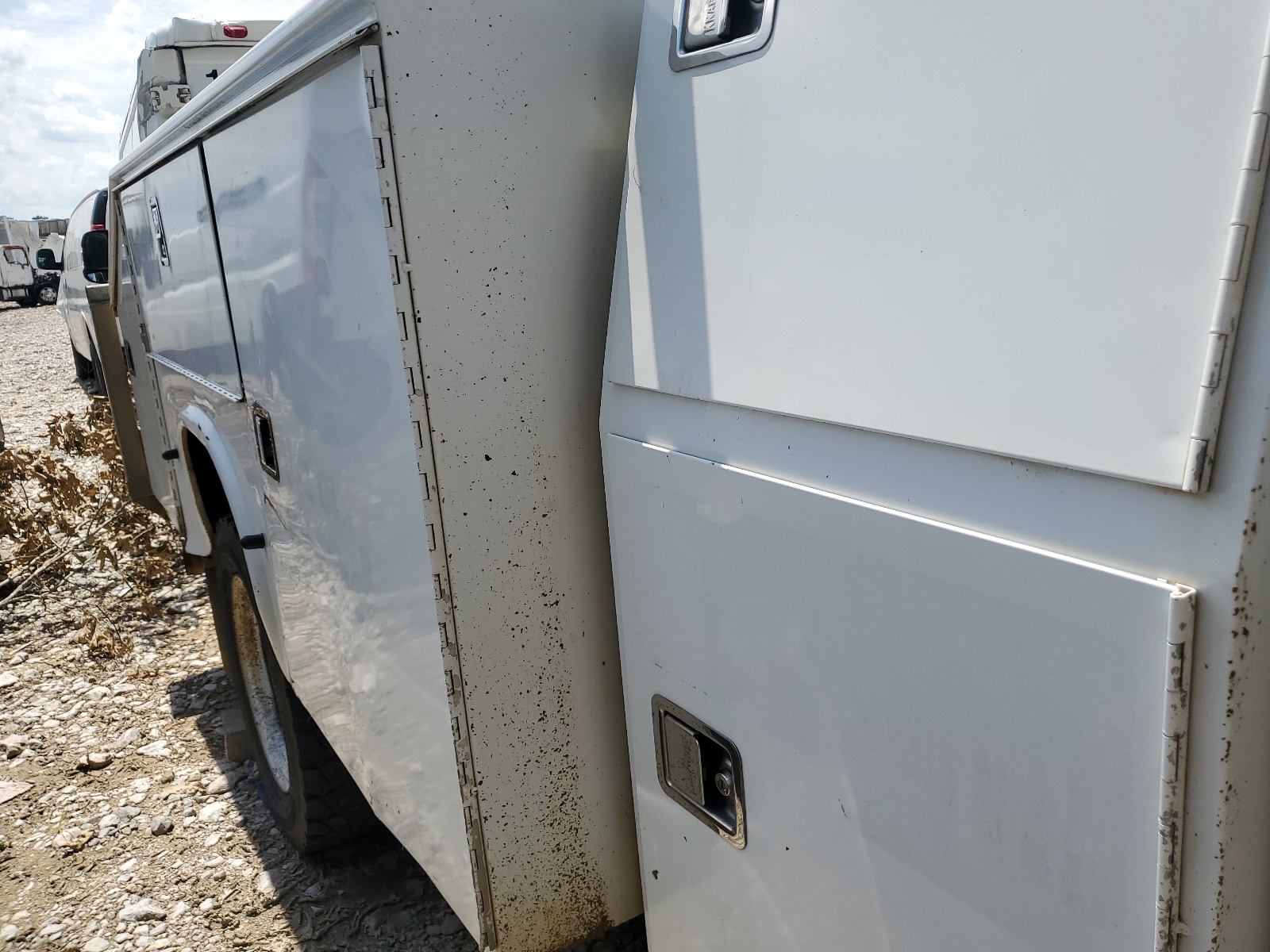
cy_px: 476
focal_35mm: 26
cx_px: 635
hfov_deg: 67.3
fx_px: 954
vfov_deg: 53.1
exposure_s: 1/3333
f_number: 1.5
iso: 50
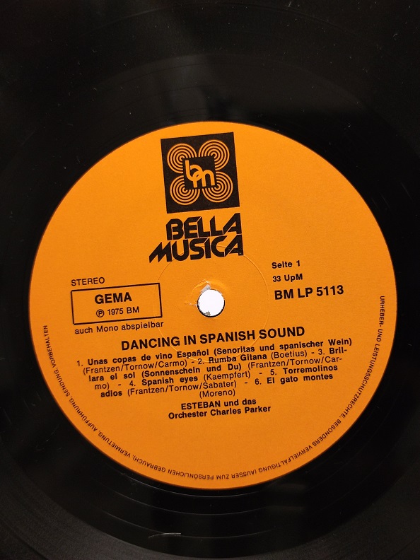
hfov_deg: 30.3
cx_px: 210
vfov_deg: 39.7
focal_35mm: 48
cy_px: 280
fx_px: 777
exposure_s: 1/60
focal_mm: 6.72
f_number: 1.69
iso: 641
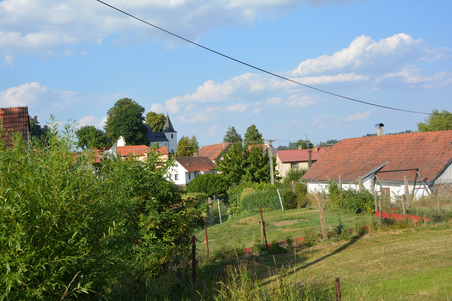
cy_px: 150
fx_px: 603
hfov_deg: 41.1
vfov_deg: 28.1
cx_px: 226
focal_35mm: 48
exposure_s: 1/250
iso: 125
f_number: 8
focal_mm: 32
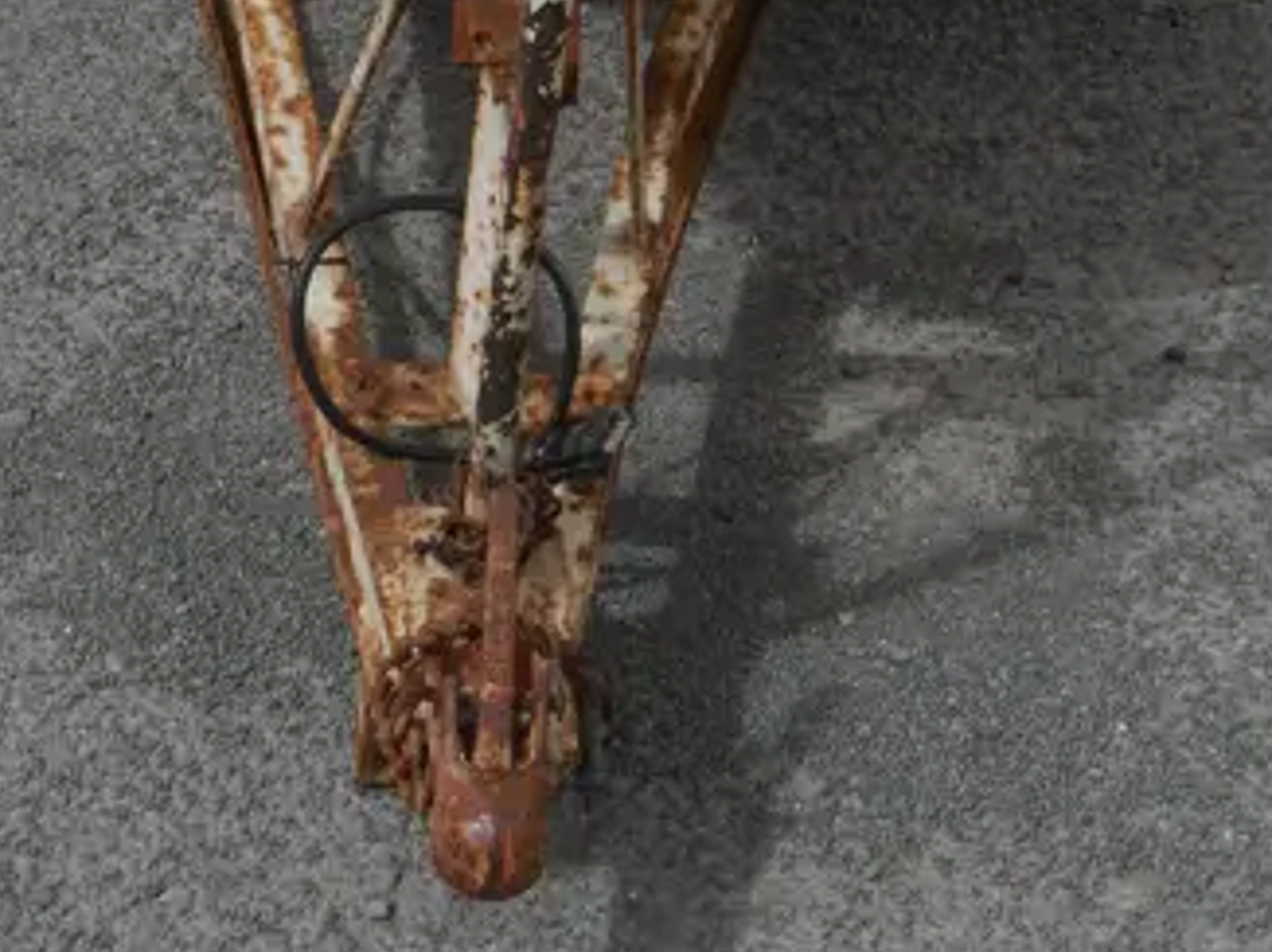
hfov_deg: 22.3
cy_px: -749
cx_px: 657
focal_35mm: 88
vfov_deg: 14.7
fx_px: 3231
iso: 200
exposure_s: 1/800
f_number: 9
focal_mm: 14
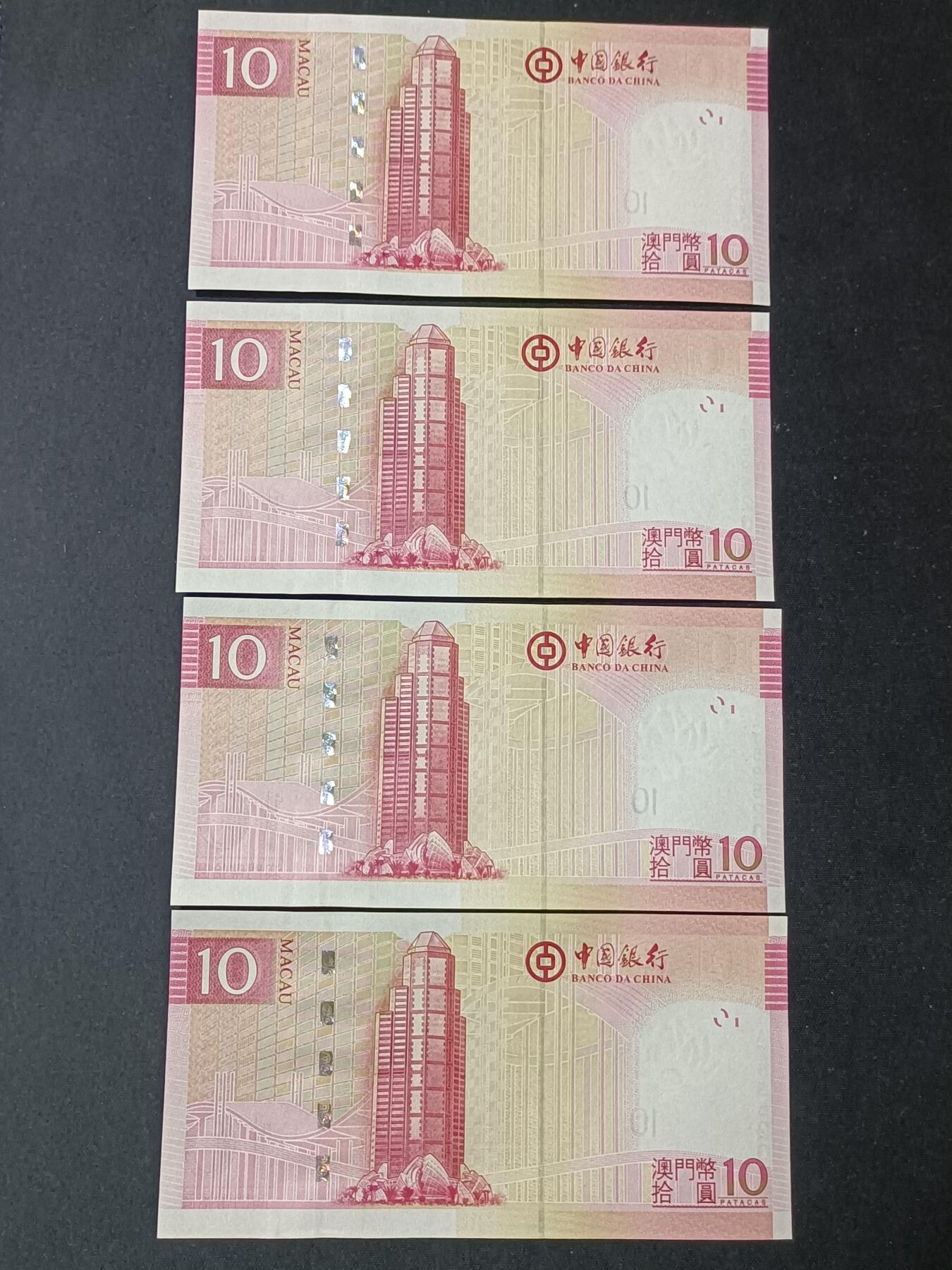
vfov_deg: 47.9
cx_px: 476
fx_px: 1430
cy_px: 635
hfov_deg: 36.8
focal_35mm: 39
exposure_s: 1/33.3
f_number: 1.8
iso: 1258
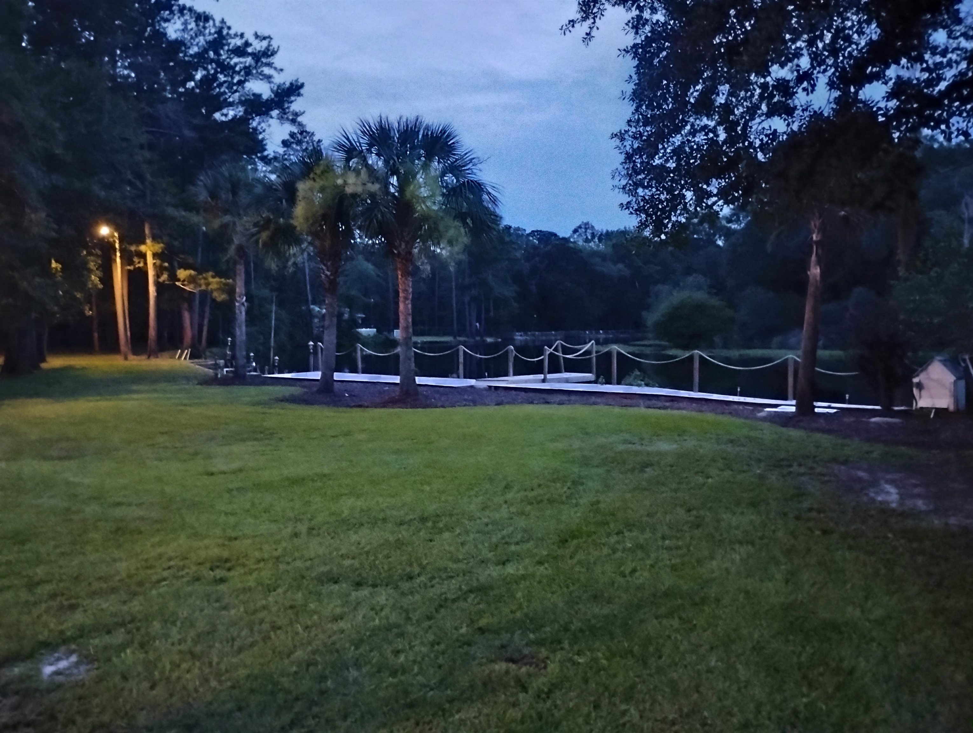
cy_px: 366
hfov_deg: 63.4
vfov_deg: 49.9
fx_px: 788
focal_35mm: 28
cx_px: 486
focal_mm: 4.26
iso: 11072
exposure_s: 1/14
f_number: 1.8
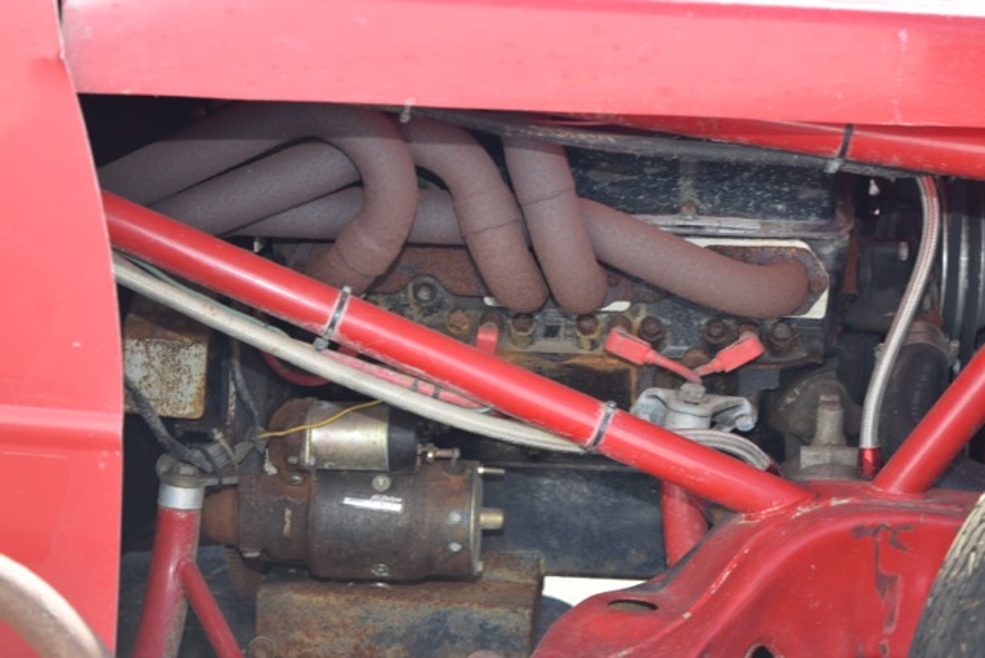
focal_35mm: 82
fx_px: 2258
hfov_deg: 24.6
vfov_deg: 16.6
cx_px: 492
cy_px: 329
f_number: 5.6
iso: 100
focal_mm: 55
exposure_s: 1/100
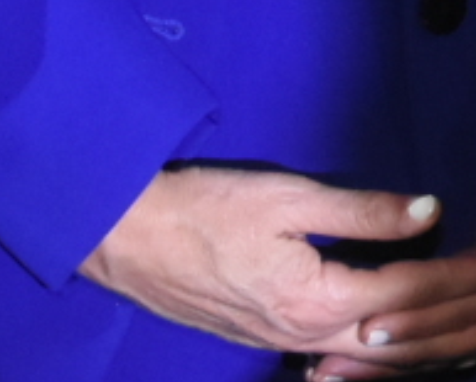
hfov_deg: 5.1
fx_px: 5163
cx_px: 1302
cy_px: -818
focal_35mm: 366
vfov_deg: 4.1
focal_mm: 31
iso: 2500
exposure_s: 1/200
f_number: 5
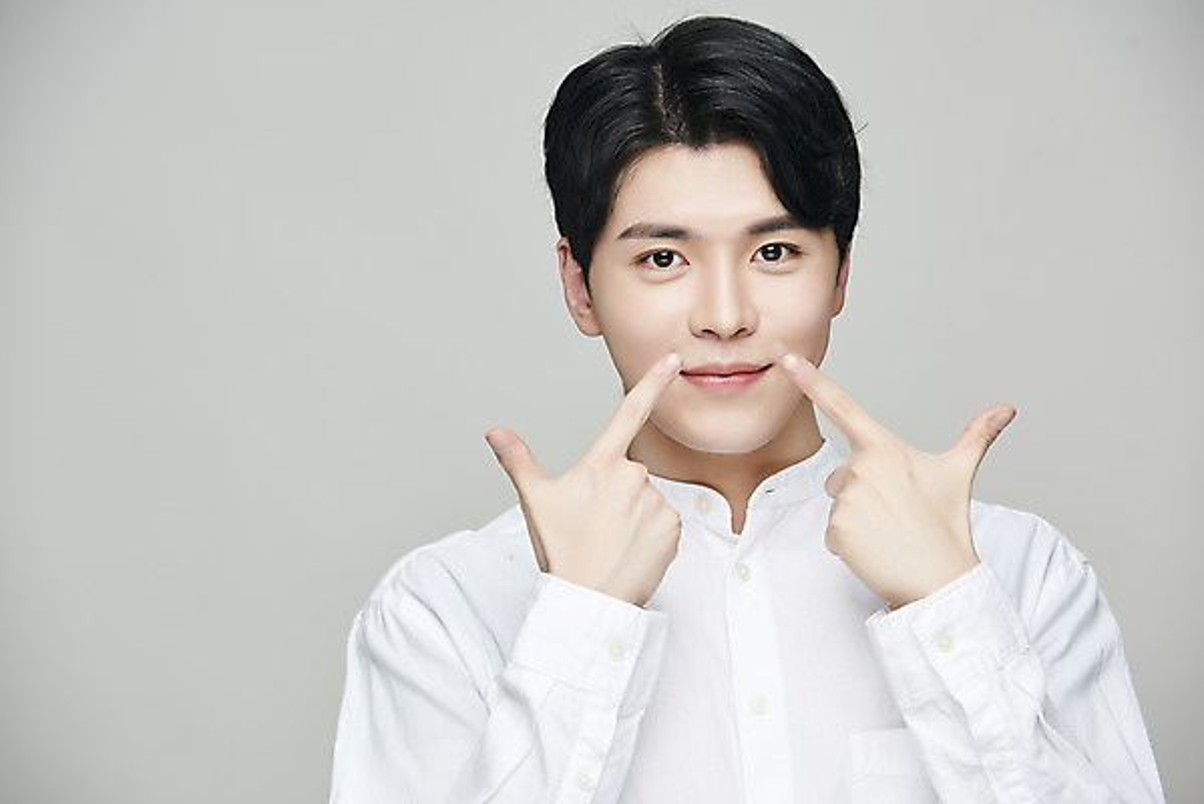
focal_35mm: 185
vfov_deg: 7.4
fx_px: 6190
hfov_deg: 11.1
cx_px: 602
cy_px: 402
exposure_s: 1/125
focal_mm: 185
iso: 64
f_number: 8
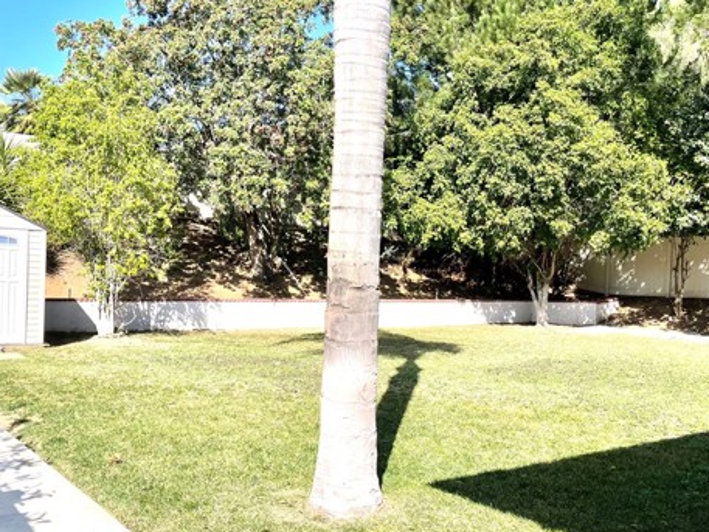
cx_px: 355
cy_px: 315
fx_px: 717
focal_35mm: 35
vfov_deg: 40.6
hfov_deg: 52.6
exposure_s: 1/2786
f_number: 1.6
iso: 32
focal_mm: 5.1
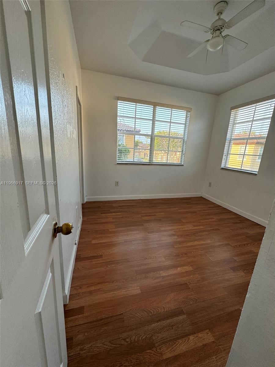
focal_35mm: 14
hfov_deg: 85.7
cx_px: 138
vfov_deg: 102.1
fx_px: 148
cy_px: 184
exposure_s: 1/99
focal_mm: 2.22
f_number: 2.2
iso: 64
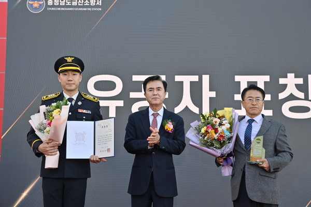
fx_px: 605
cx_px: 156
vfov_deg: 19.5
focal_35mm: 70
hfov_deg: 28.8
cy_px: 104
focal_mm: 70
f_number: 4.5
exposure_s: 1/250
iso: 100
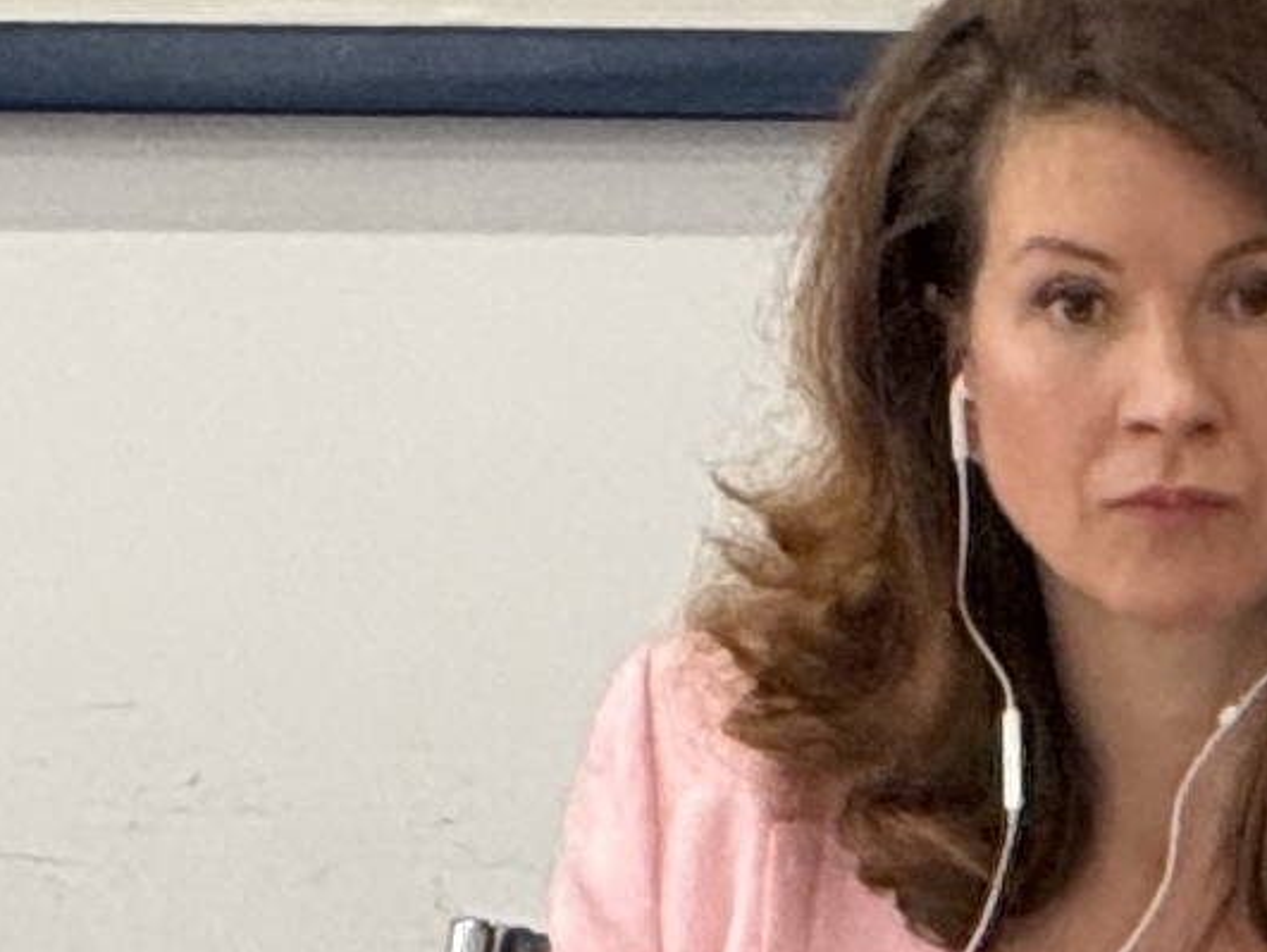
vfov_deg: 2.1
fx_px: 26444
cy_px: 131
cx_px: 3027
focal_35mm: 722
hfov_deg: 2.7
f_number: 2.8
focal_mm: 15.66
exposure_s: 1/100
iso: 200
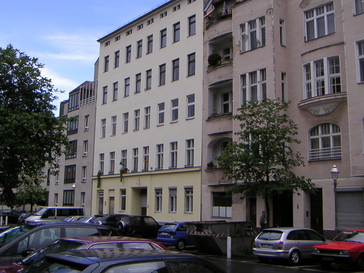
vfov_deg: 32.8
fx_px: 463
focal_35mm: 44
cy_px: 120
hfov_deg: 42.9
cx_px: 162
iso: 64
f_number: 2.8
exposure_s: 1/750
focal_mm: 4.8
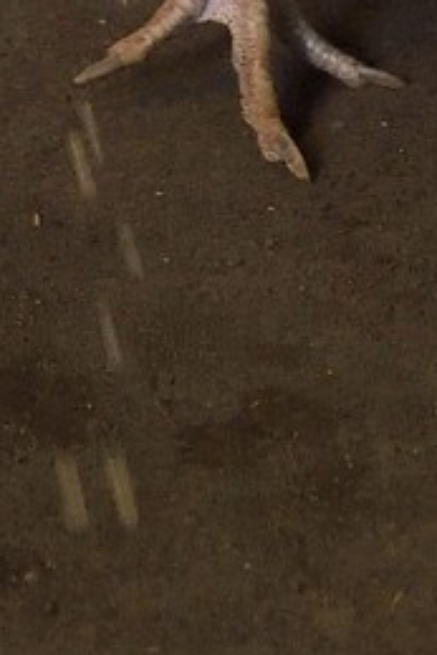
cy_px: -1315
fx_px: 5055
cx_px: 311
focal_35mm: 278
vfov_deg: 6.7
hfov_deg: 4.9
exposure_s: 1/160
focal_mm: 45
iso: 3200
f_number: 4.5
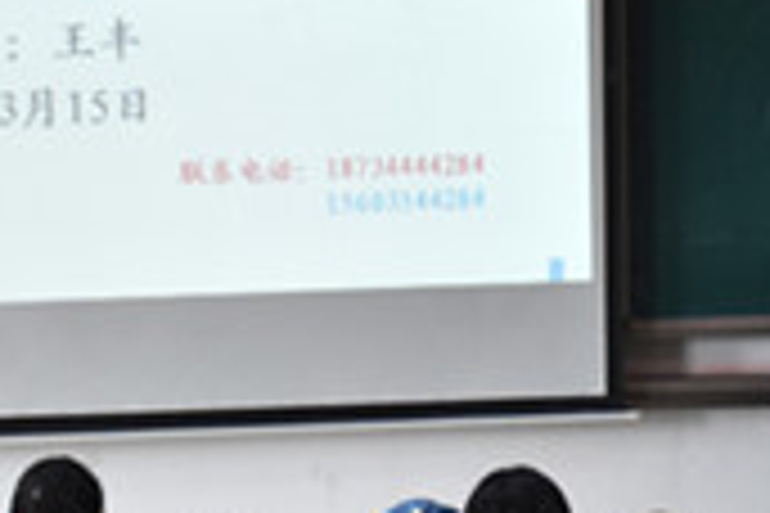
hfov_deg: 7.6
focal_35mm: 270
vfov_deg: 5.1
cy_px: 243
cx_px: 572
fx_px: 5775
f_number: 4.5
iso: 1250
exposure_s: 1/100
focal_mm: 48
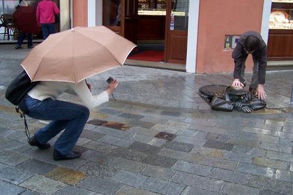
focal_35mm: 40
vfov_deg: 33.4
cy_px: 86
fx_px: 326
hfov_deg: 48.4
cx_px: 146
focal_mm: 6.3
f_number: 2.8
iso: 80
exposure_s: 1/80
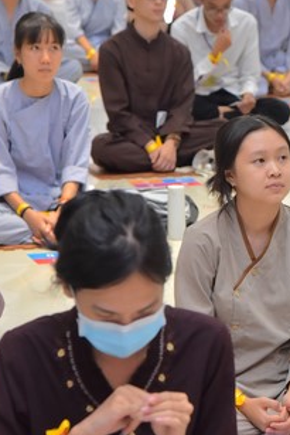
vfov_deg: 11.3
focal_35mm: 182
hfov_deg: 7.5
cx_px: 288
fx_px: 2197
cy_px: 264
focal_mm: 86
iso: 1600
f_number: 5.6
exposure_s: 1/160
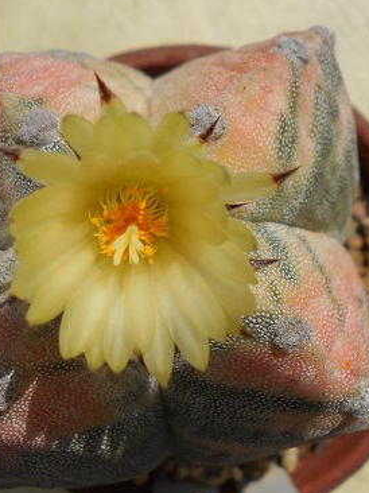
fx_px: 583
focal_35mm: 41
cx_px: 106
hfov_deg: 34.6
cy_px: 247
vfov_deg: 45.8
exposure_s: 1/320
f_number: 8.5
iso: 80
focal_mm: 5.1
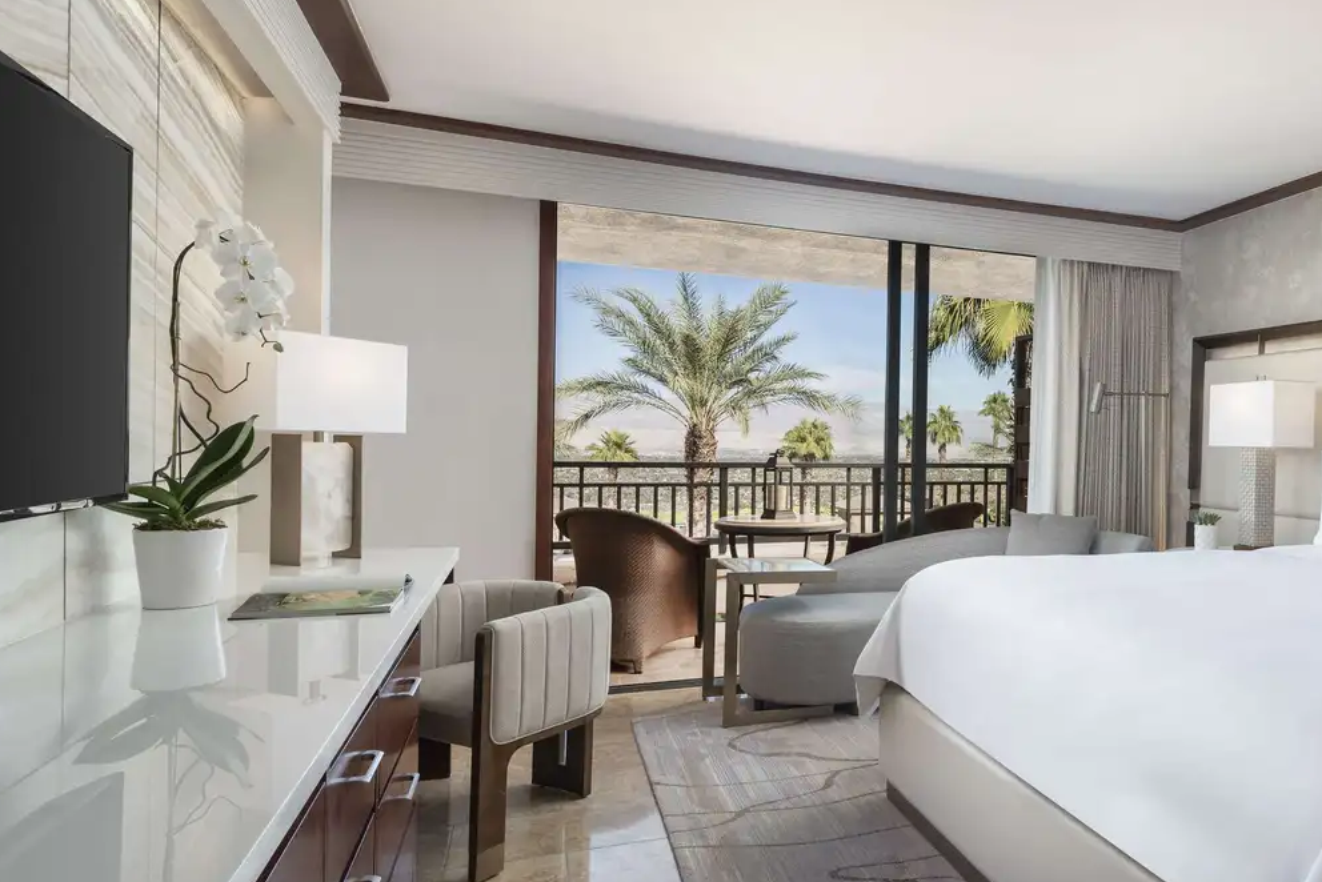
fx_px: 882
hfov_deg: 70.7
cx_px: 921
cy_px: 526
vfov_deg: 52.8
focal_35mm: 24
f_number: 11
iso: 100
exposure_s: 1/2
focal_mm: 17
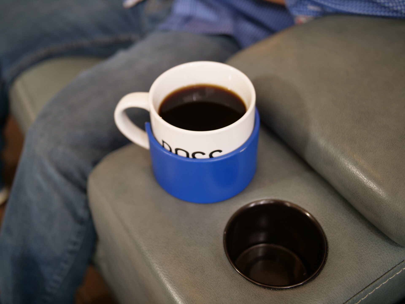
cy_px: 152
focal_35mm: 42
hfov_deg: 44.8
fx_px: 491
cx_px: 202
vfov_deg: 34.3
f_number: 1.3
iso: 200
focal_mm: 21
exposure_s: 1/80
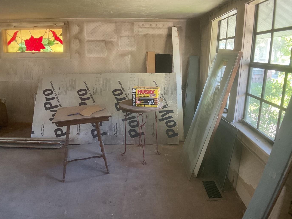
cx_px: 153
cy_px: 96
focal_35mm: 34
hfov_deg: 53.9
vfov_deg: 41.7
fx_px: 287
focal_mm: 3
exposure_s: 1/60
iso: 160
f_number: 1.8
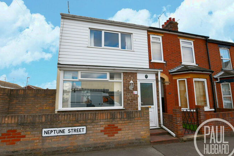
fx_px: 104
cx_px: 116
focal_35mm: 16
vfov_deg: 73.7
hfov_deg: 96.7
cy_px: 83
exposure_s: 1/250
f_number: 8
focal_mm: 10
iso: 110
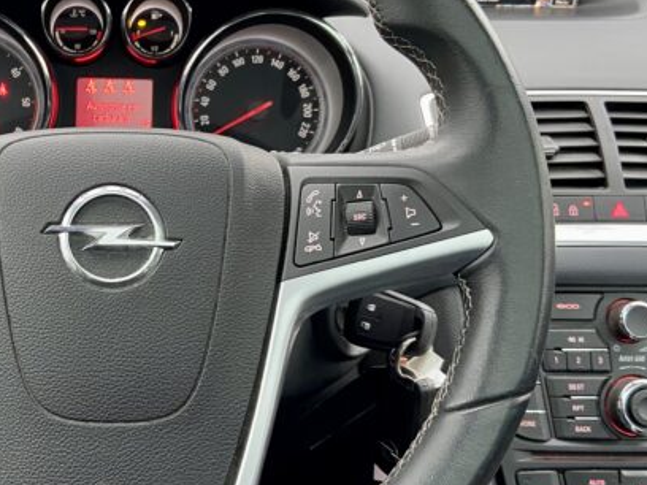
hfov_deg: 36.1
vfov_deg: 28.6
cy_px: 241
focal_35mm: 51
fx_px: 953
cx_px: 122
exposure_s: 1/56
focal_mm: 4.25
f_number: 1.8
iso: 320
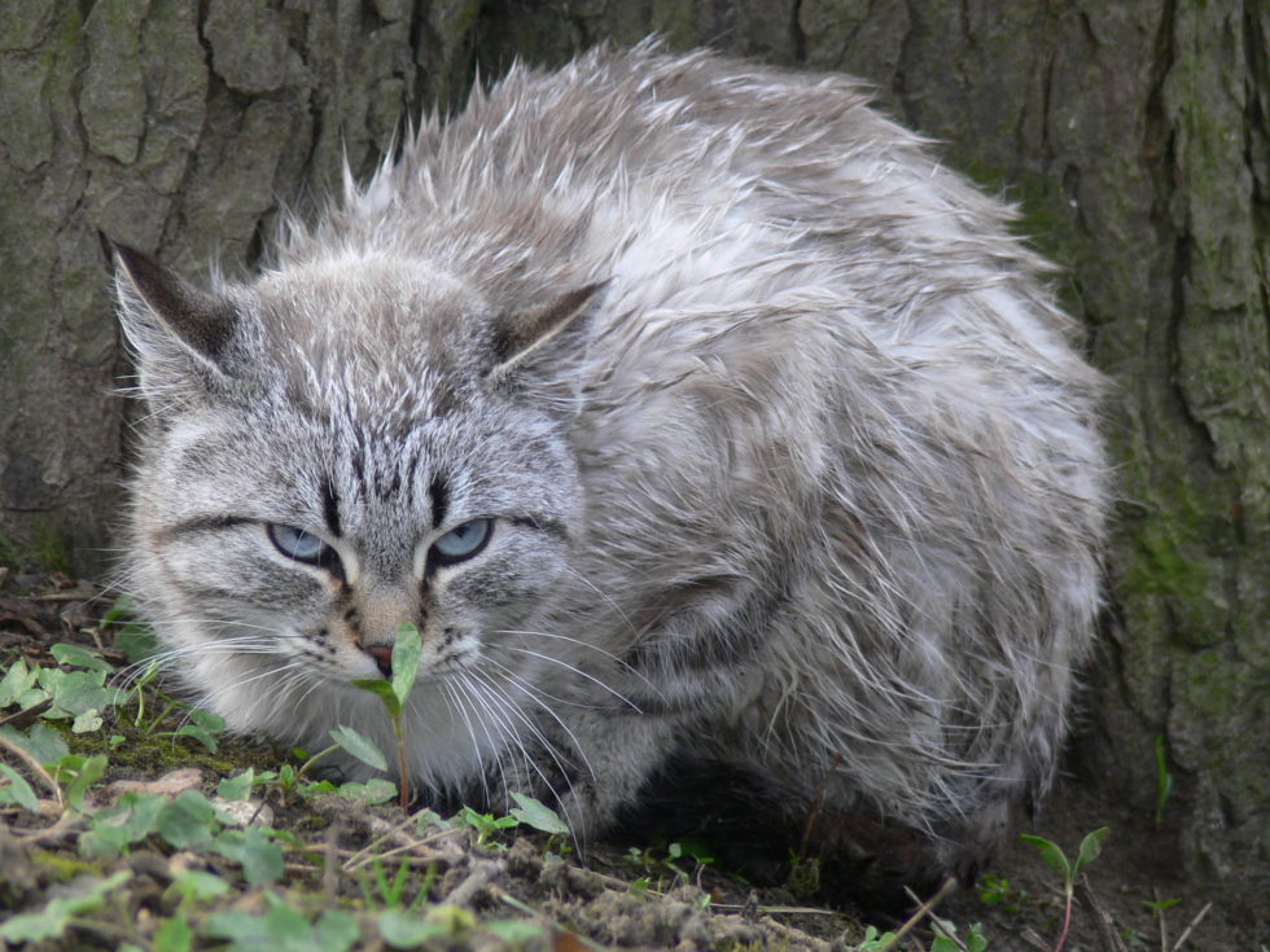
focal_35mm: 480
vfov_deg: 3.1
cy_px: 476
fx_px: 17610
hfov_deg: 4.1
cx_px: 635
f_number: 3.7
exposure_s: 1/50
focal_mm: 79.7
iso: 80
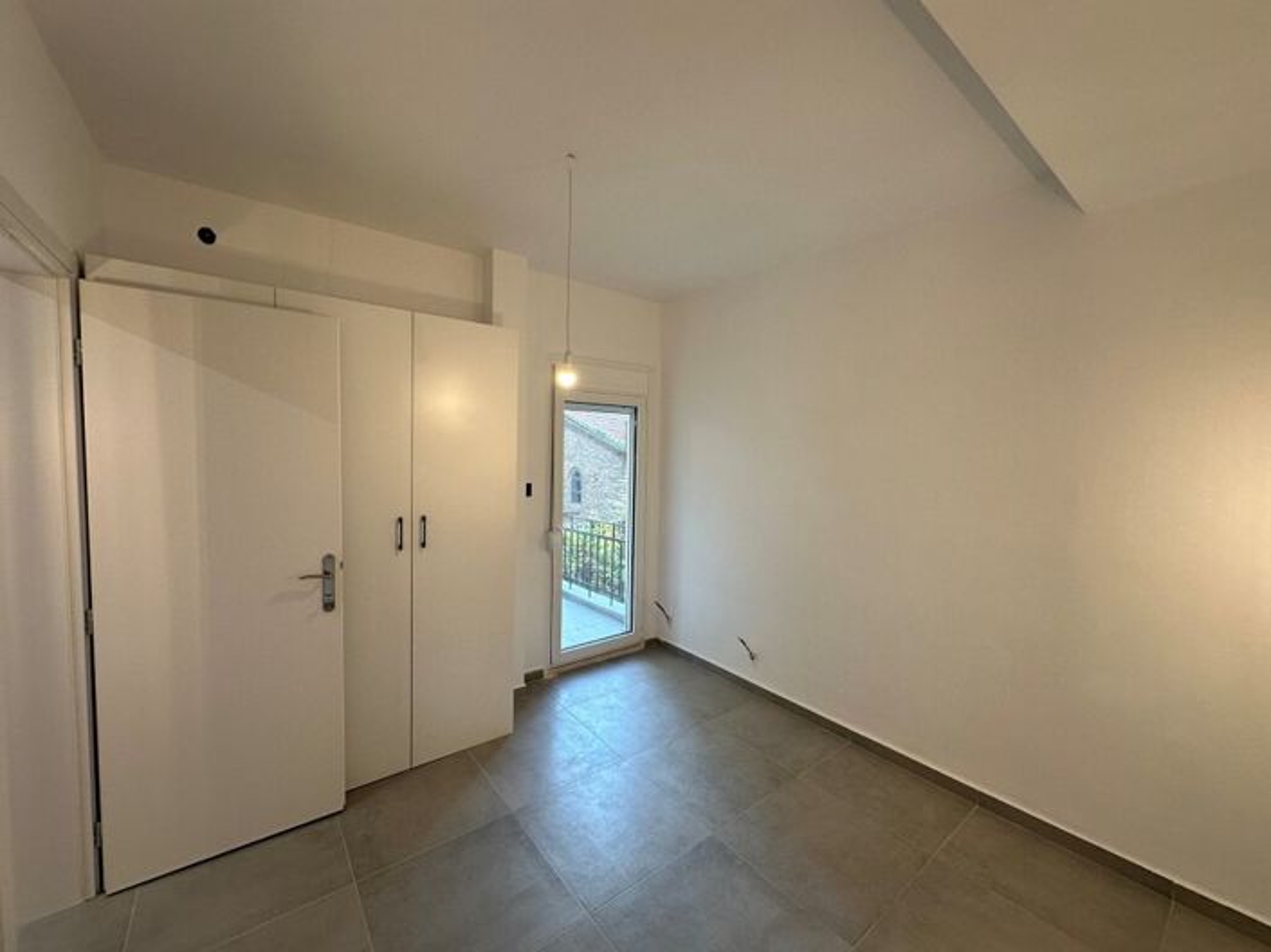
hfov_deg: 102.1
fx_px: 514
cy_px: 476
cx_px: 636
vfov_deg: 85.6
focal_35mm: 14
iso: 100
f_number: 2.2
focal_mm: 2.22
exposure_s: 1/100
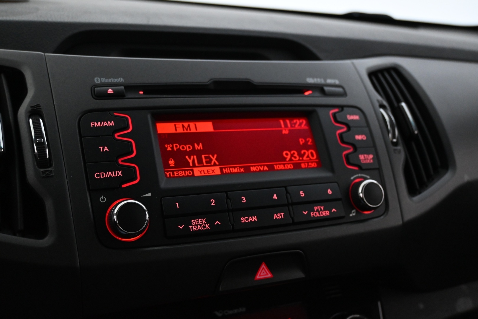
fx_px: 498
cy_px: 160
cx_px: 239
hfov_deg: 51.3
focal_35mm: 38
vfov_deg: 35.5
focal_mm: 25
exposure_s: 1/40
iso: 3200
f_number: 4.2
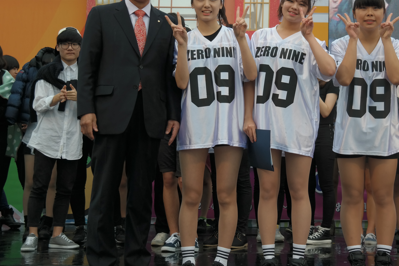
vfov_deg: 17.4
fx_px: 864
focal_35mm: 78
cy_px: 72
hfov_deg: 25.9
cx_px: 266
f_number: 4.5
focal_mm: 35
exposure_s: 1/125
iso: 200
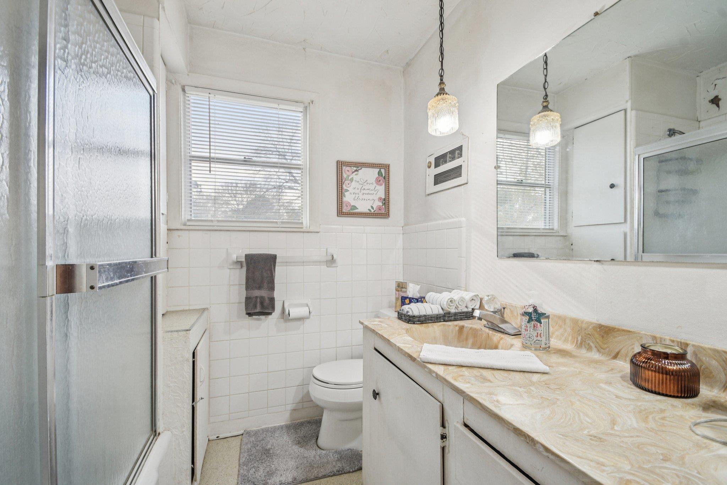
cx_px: 364
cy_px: 242
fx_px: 303
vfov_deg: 77.3
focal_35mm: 15
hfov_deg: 100.4
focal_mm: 10
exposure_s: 1/20
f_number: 8
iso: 400
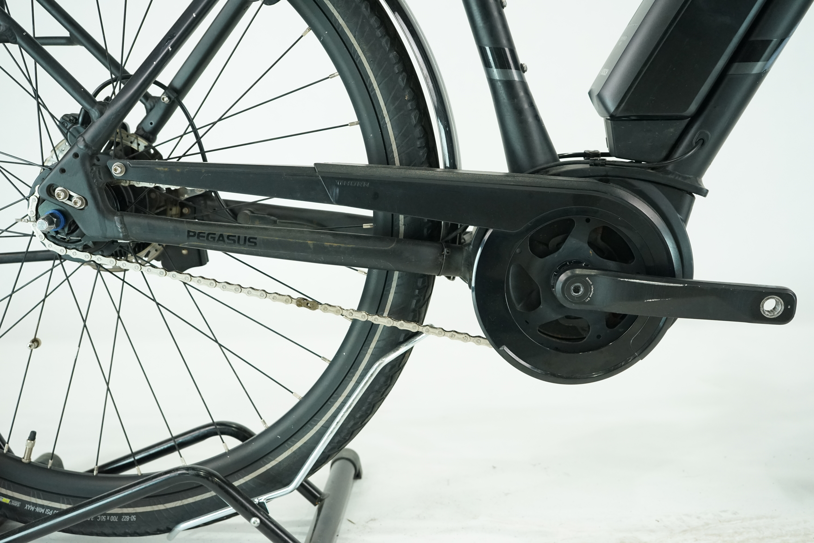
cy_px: 272
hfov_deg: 48.5
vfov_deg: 33.4
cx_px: 407
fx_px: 904
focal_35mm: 40
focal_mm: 40
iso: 2500
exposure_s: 1/200
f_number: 5.6
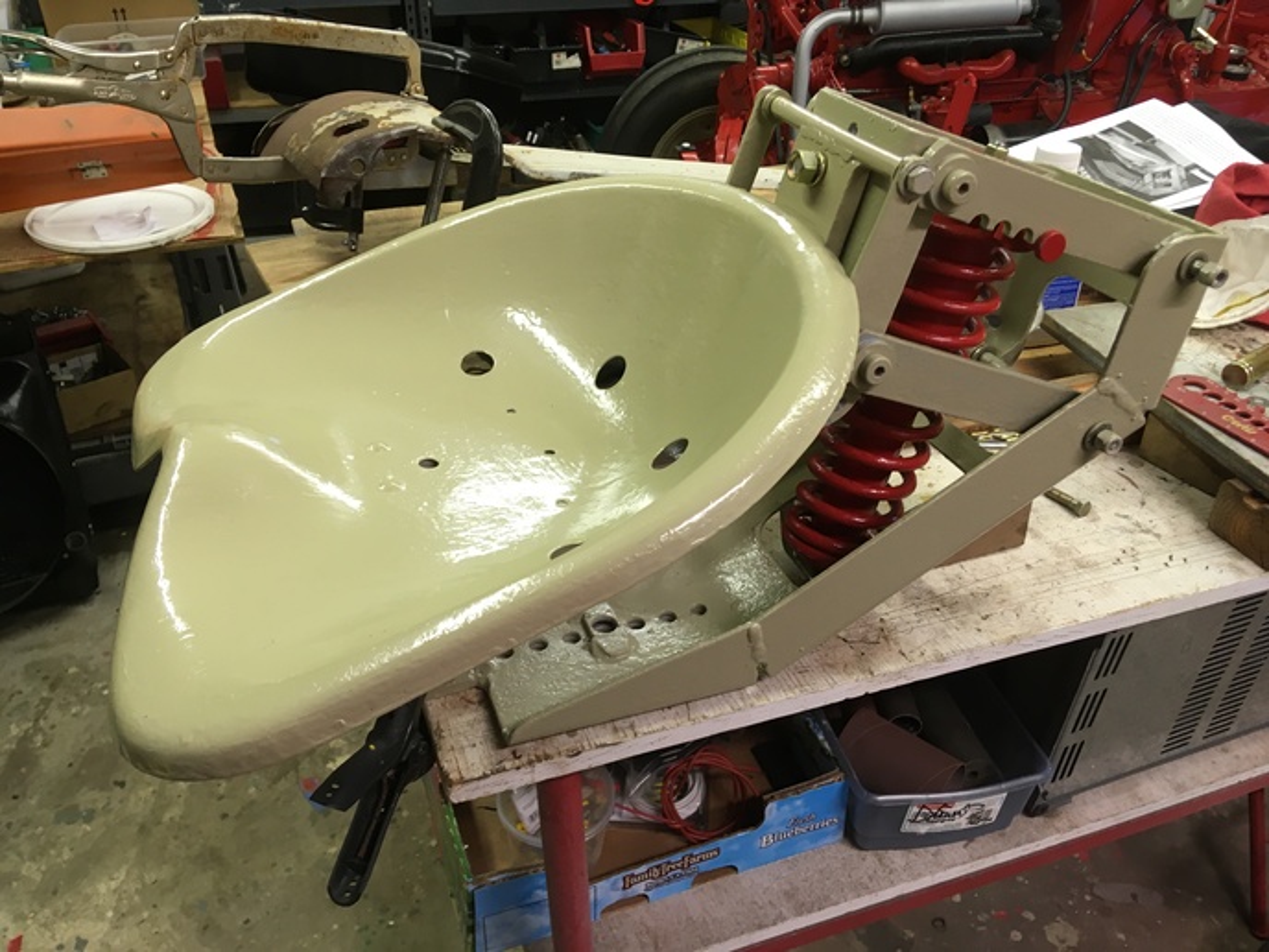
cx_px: 634
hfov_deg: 61.7
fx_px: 1063
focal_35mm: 29
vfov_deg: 48.2
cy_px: 476
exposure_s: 1/30
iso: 64
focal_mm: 4.15
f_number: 2.2
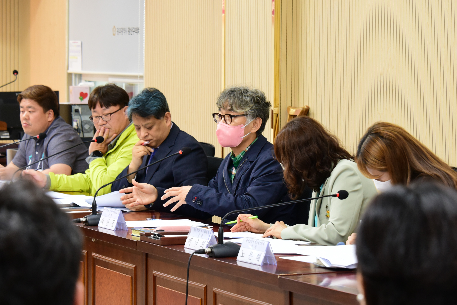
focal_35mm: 105
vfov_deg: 13.0
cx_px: 228
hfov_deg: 19.5
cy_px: 152
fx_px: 1333
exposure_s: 1/30
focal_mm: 105
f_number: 7.1
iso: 1600
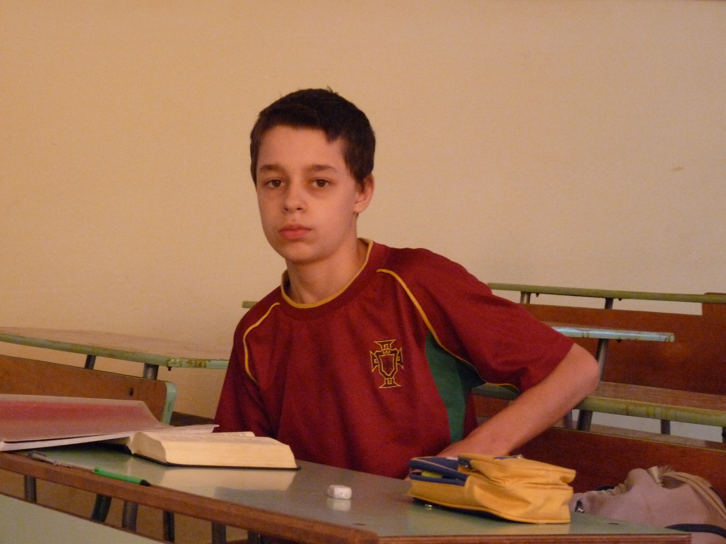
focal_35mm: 91
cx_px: 363
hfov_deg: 21.5
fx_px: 1909
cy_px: 272
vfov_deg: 16.2
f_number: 3.4
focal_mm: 16.1
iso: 800
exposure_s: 1/160
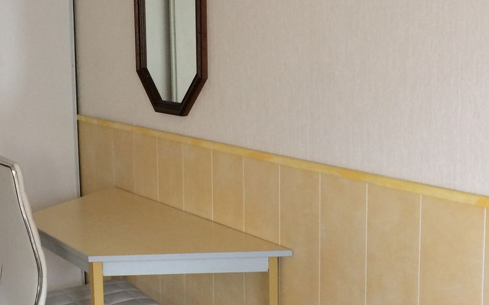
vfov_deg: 20.0
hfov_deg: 31.3
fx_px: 866
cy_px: 167
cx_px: 161
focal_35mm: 65
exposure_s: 1/33
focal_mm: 4.15
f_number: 2.2
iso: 125
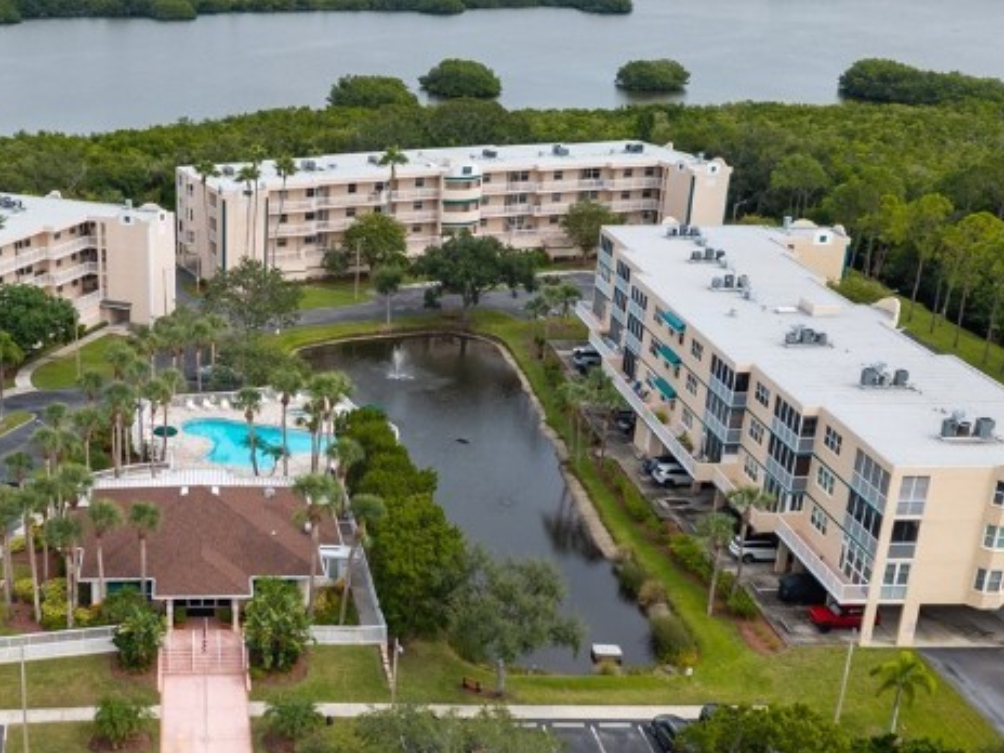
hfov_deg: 35.1
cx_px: 216
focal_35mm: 53
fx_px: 1537
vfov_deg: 27.3
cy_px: 519
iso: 100
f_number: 1.8
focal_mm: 8.67
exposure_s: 1/90
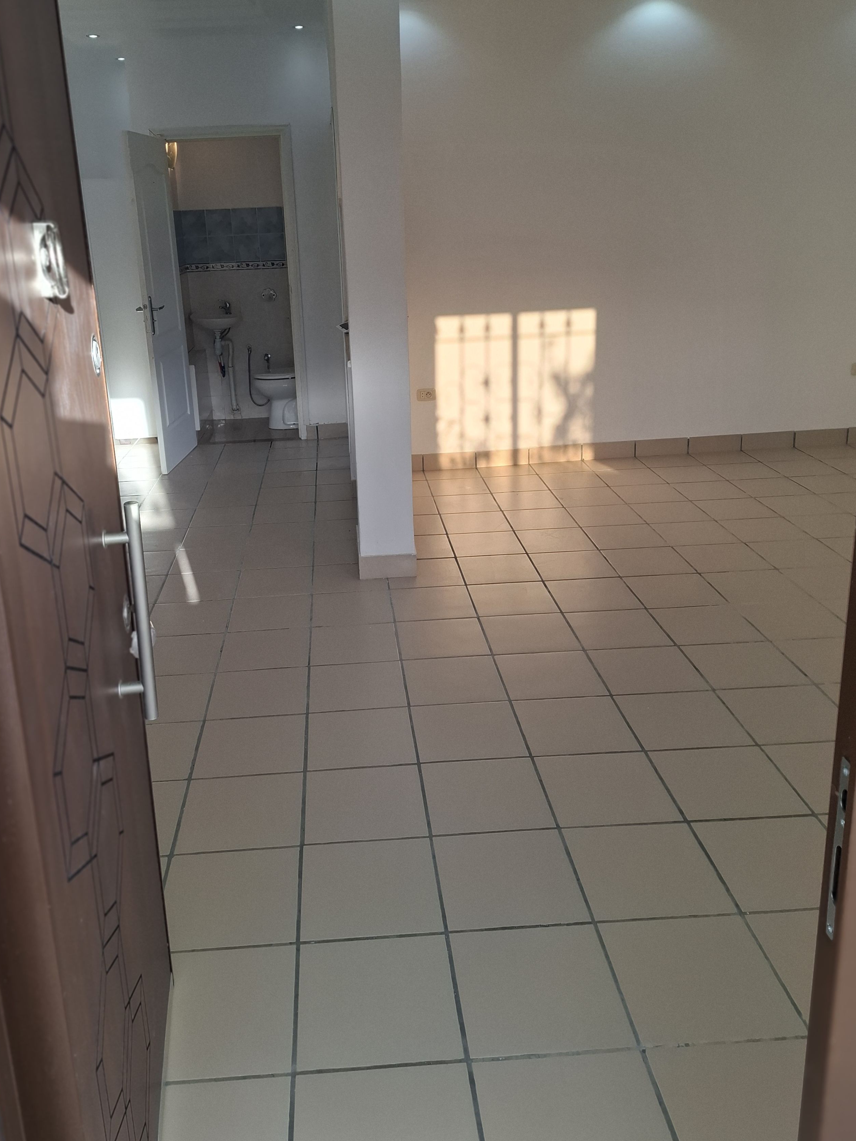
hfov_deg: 49.7
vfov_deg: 63.0
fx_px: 923
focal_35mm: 28
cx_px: 380
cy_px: 471
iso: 50
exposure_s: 1/188
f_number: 1.8
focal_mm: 5.54
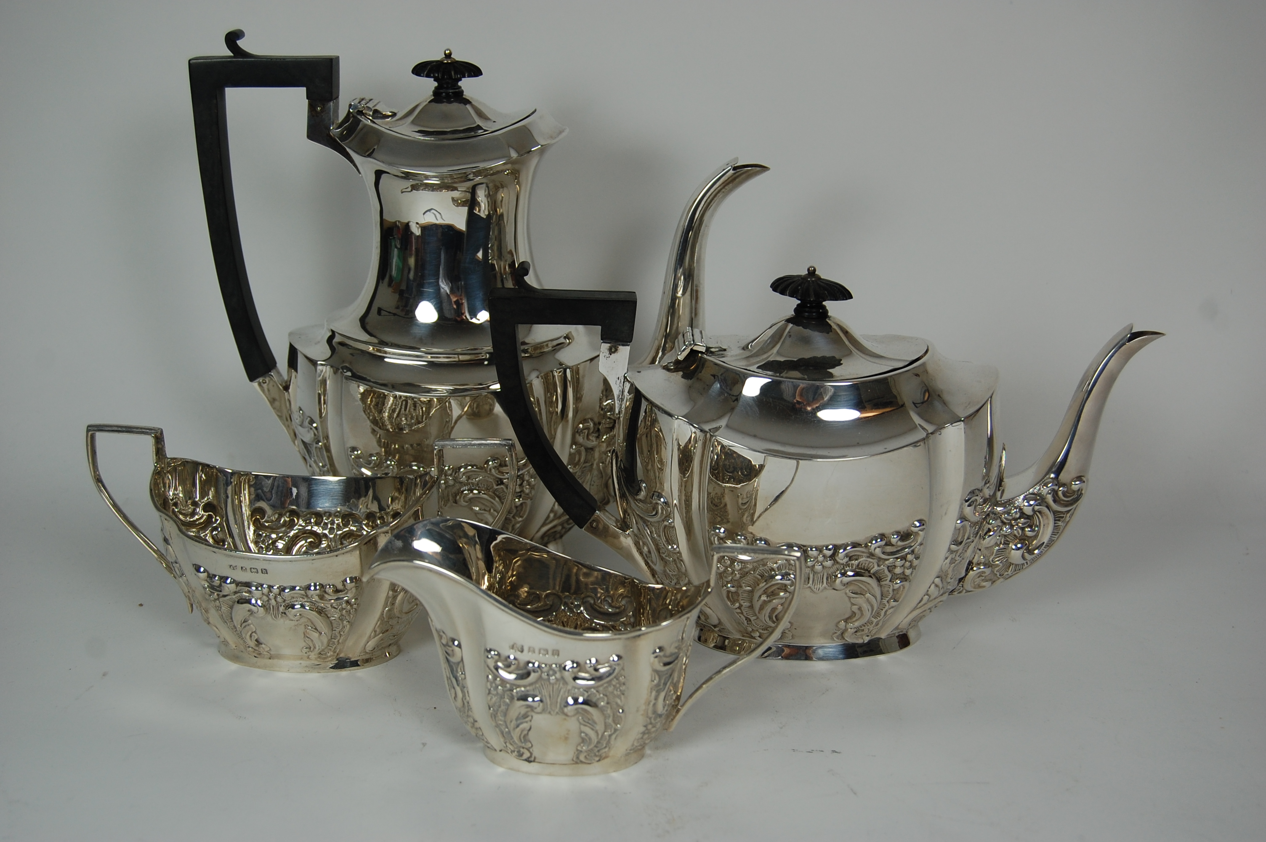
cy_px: 421
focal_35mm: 48
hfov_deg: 41.1
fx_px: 1686
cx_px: 633
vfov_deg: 28.0
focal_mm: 32
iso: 220
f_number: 5.6
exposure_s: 1/125
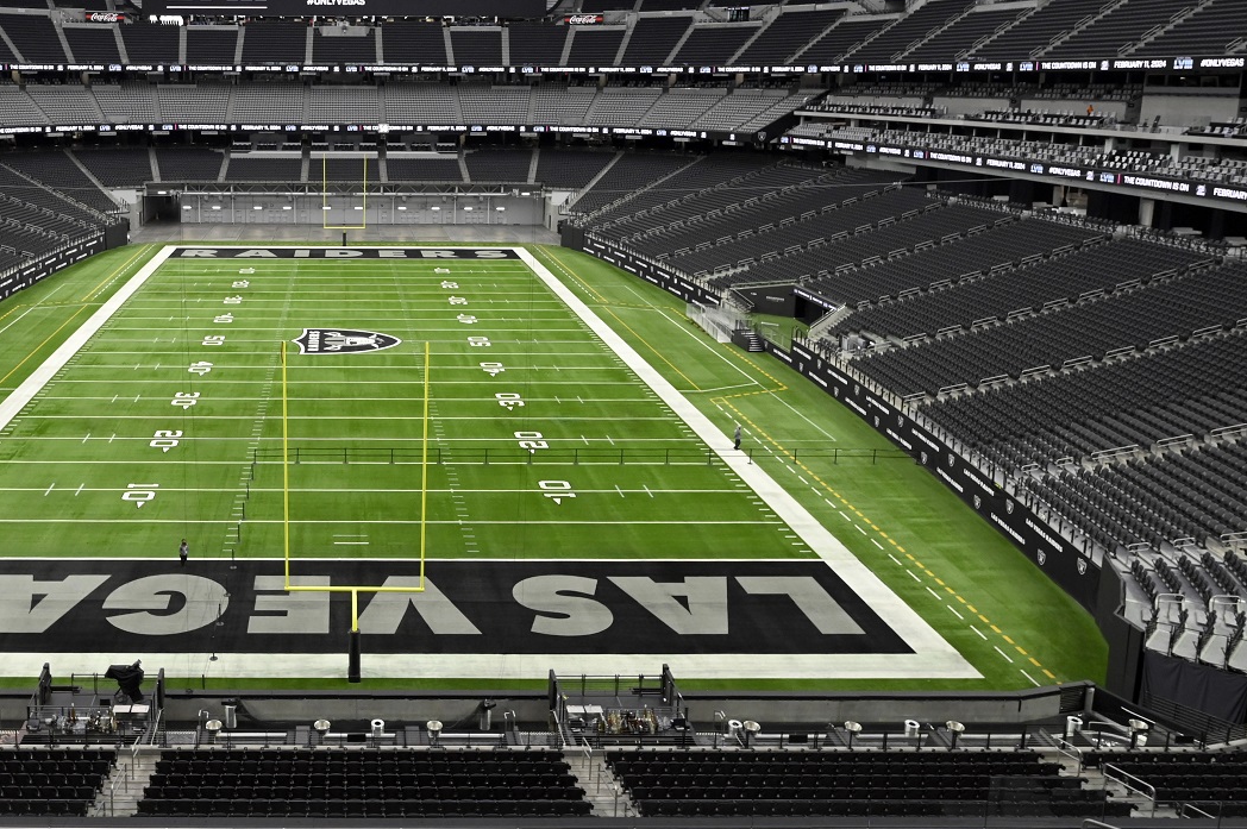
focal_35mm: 30
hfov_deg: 59.7
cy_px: 252
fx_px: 1030
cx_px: 341
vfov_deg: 43.0
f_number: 6.3
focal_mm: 19.5
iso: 2500
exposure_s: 1/640
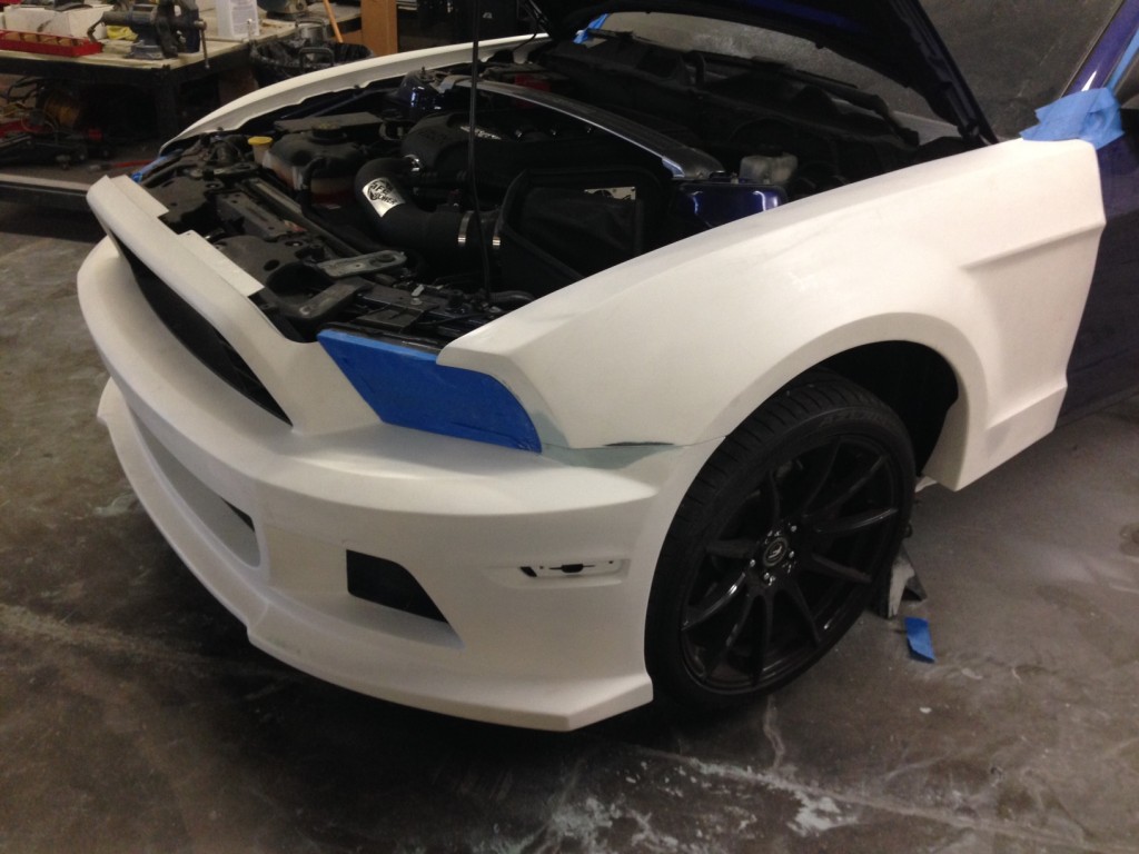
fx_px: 1086
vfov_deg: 42.9
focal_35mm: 33
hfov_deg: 55.4
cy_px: 427
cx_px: 570
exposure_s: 1/20
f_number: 2.4
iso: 160
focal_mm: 4.12
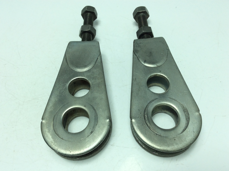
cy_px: 86
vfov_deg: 44.1
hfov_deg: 56.9
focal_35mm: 32
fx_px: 211
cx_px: 114
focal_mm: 3.3
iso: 32
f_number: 2.4
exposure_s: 1/473
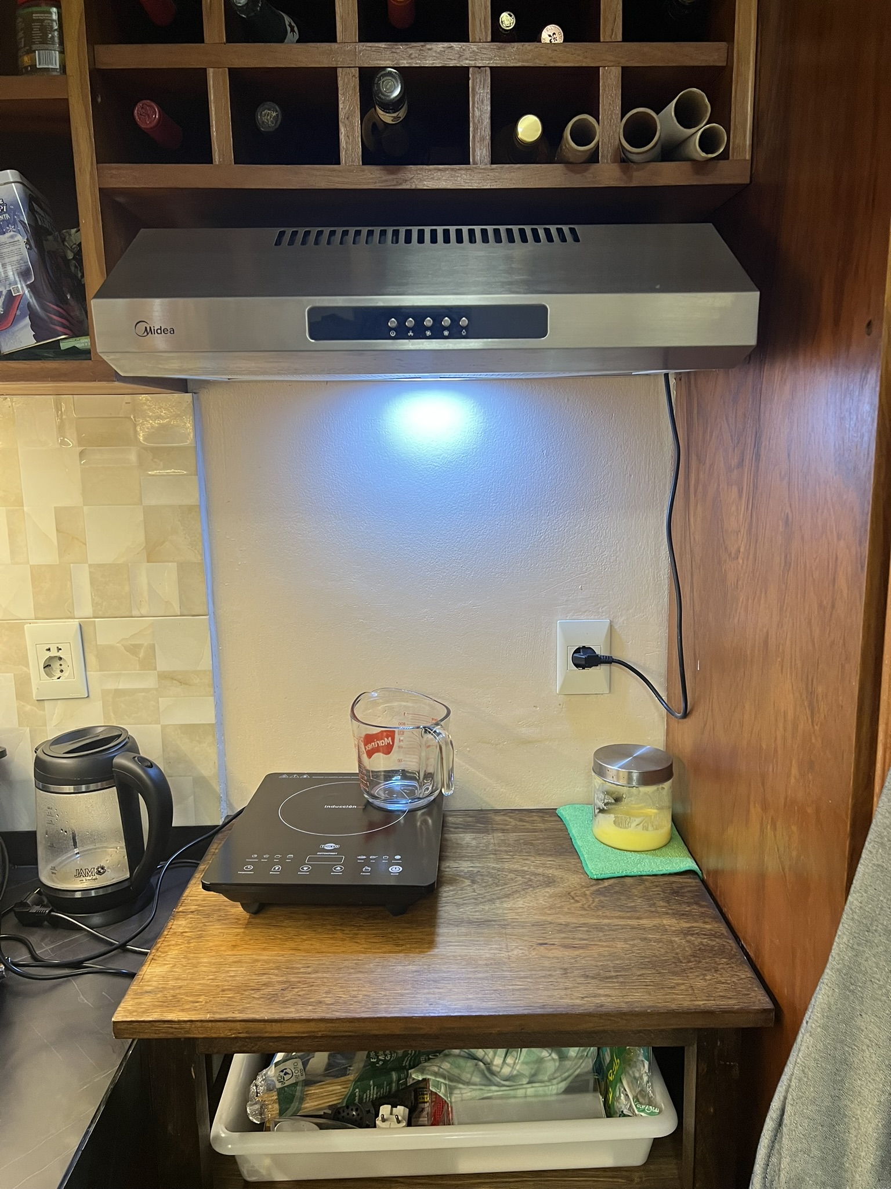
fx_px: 892
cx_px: 446
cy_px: 594
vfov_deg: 67.3
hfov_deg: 53.1
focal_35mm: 26
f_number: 1.5
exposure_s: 1/67
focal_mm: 5.7
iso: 125
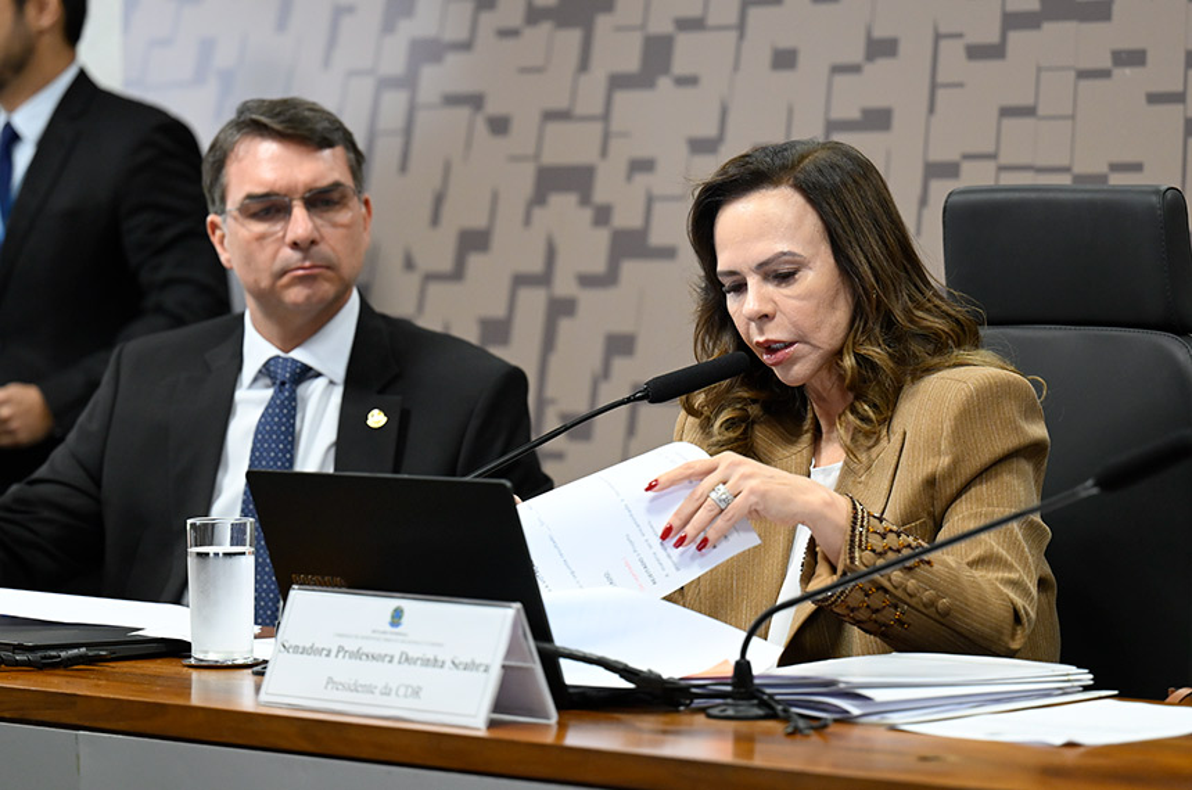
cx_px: 596
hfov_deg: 14.0
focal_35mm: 147
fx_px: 4858
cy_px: 395
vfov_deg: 9.3
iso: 1600
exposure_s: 1/200
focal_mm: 98
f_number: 2.8
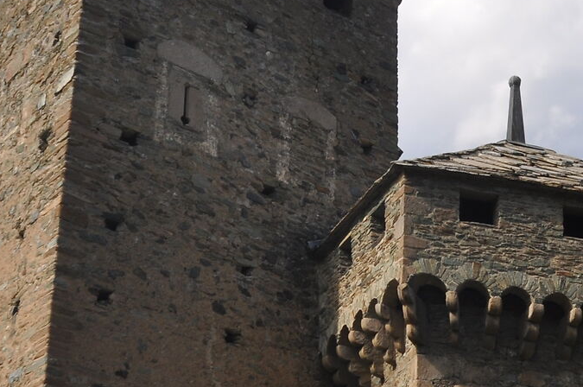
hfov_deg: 21.1
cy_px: 171
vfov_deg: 14.2
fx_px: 1552
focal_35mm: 96
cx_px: 431
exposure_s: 1/200
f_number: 13
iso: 200
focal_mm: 18
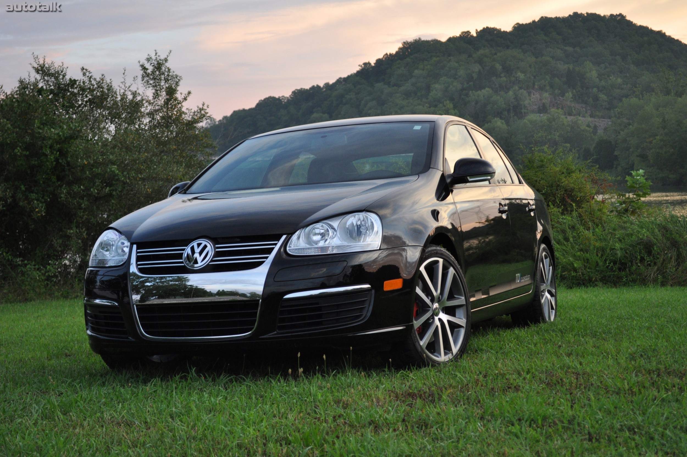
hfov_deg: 33.4
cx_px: 344
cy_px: 228
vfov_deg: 22.6
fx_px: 1144
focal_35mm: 60
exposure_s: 1/60
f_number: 5.3
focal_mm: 40
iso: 560
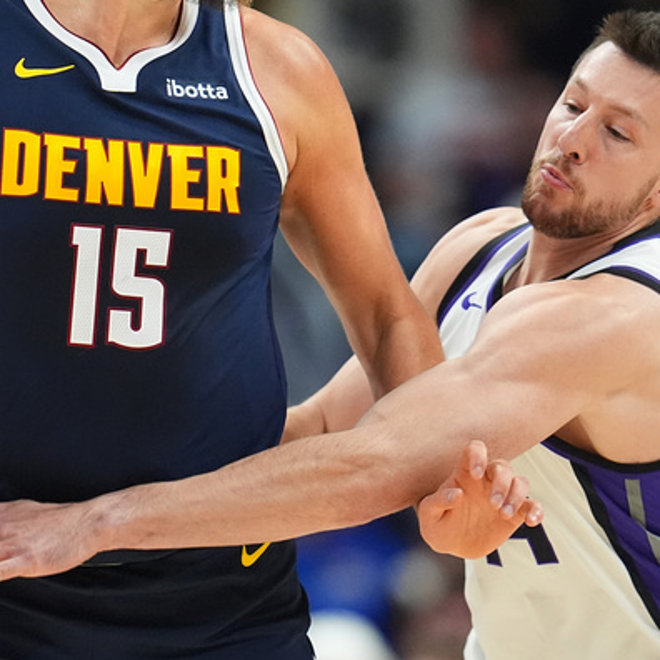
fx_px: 18961
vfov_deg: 2.0
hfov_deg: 2.0
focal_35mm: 879
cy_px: 331
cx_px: 147
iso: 5000
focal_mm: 400
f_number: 3.2
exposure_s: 1/1600
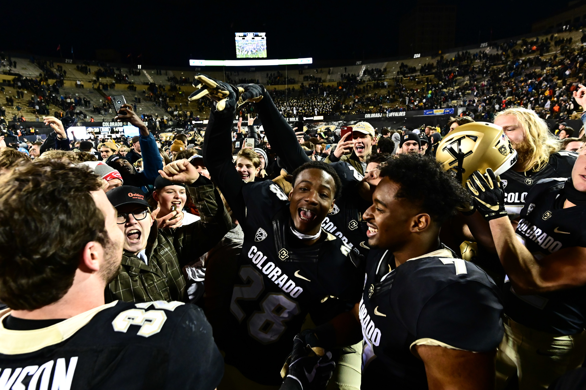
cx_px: 293
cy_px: 195
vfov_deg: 61.9
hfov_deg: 84.0
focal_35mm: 20
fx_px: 325
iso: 6400
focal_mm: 20
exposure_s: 1/500
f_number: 5.6
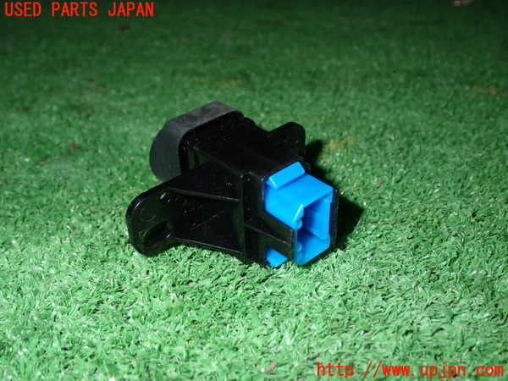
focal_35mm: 38
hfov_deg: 49.0
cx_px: 254
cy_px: 190
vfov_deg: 37.7
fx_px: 558
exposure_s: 1/40
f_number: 8
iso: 200
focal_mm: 6.83
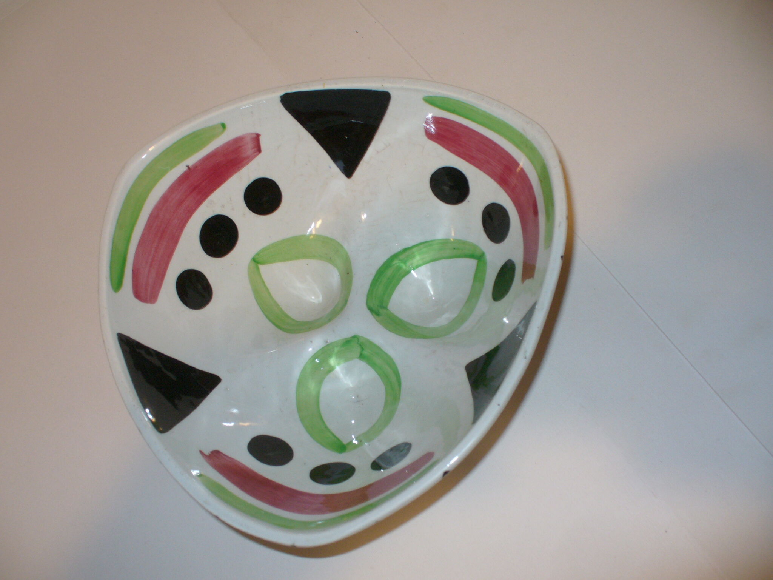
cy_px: 290
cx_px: 386
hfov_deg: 50.1
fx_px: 826
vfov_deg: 38.7
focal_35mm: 37
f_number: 2.8
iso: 100
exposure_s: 1/8
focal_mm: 6.1
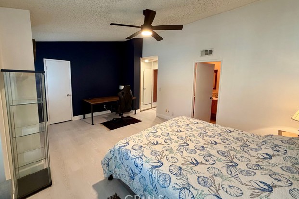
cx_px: 146
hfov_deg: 100.4
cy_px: 91
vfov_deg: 77.2
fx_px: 125
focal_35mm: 15
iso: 320
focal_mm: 2.22
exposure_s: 1/60
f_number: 2.2
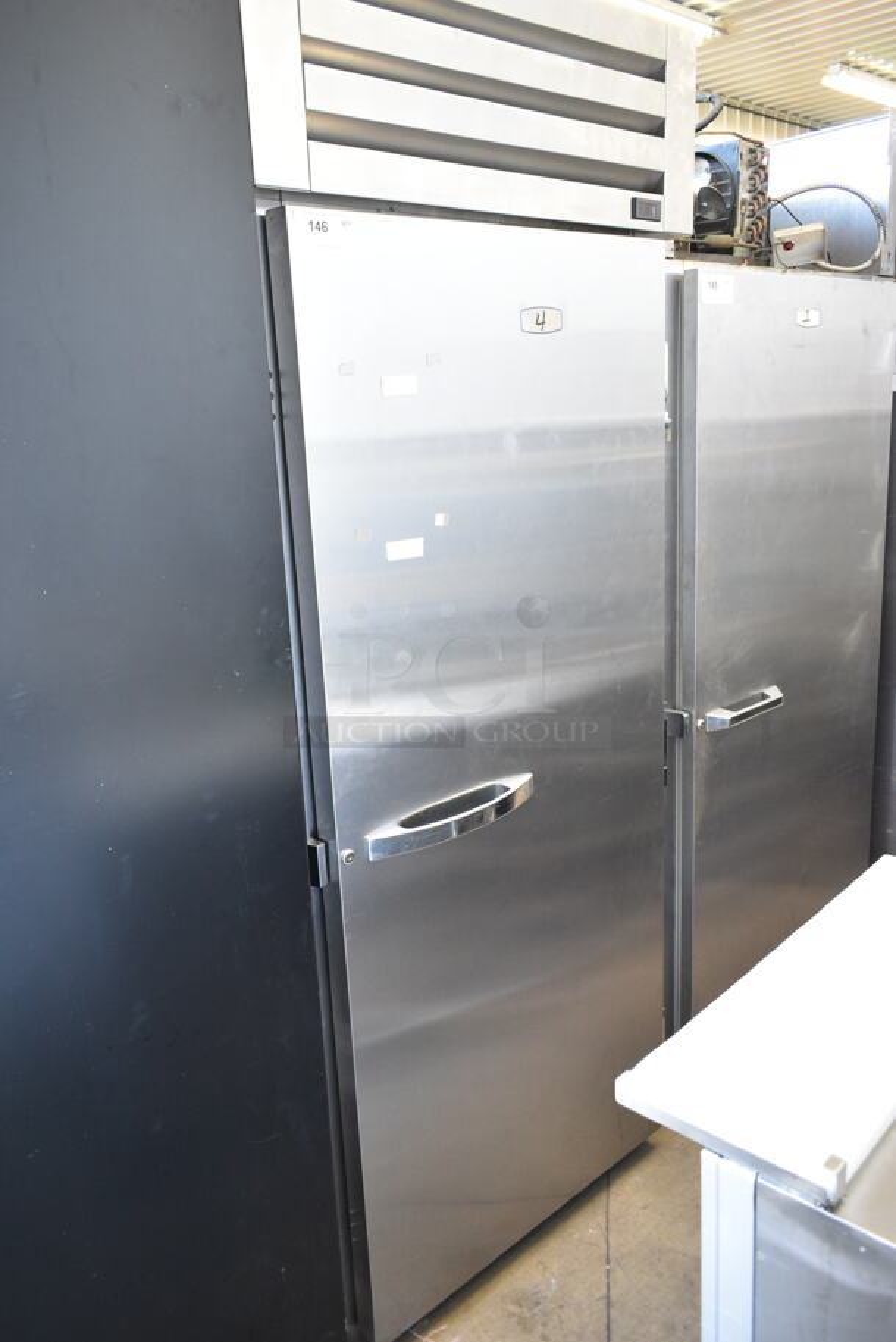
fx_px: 1006
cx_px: 448
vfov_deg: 67.3
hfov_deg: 48.0
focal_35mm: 27
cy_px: 671
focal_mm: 18
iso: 1100
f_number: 3.5
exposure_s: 1/30
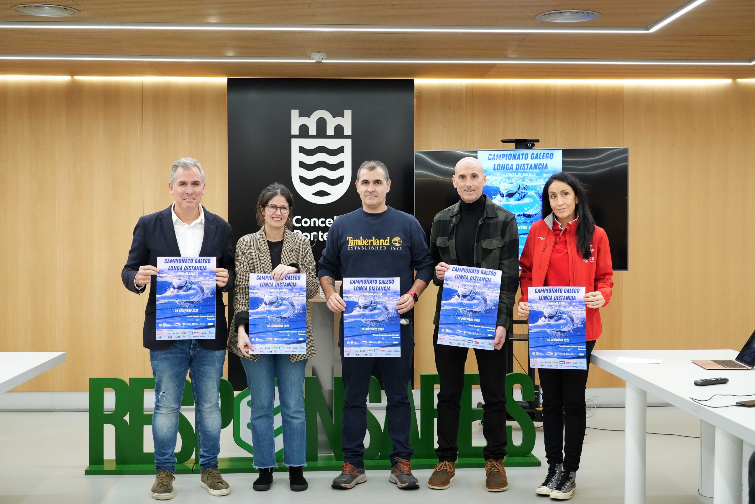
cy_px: 252
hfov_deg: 40.3
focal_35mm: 49
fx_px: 1028
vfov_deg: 27.5
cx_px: 378
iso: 4000
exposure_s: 1/200
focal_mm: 49
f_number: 5
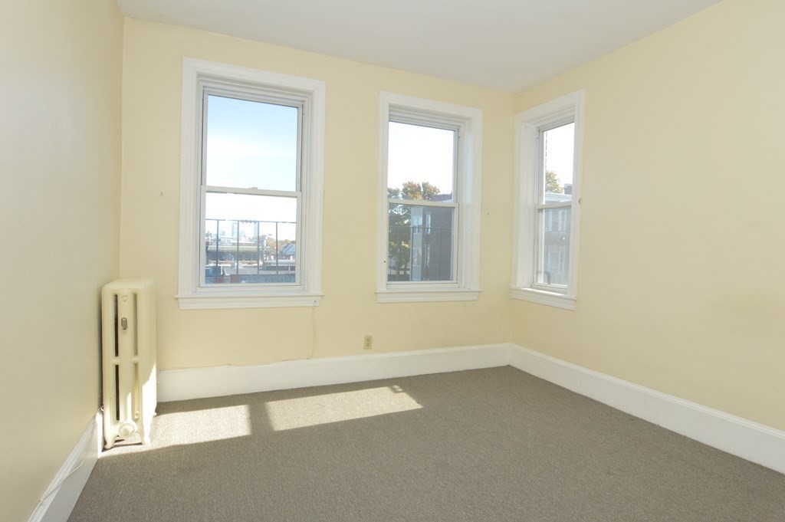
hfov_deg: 90.0
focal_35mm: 18
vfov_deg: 67.3
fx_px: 392
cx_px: 392
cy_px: 261
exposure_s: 1/200
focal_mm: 12
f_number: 13
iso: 800
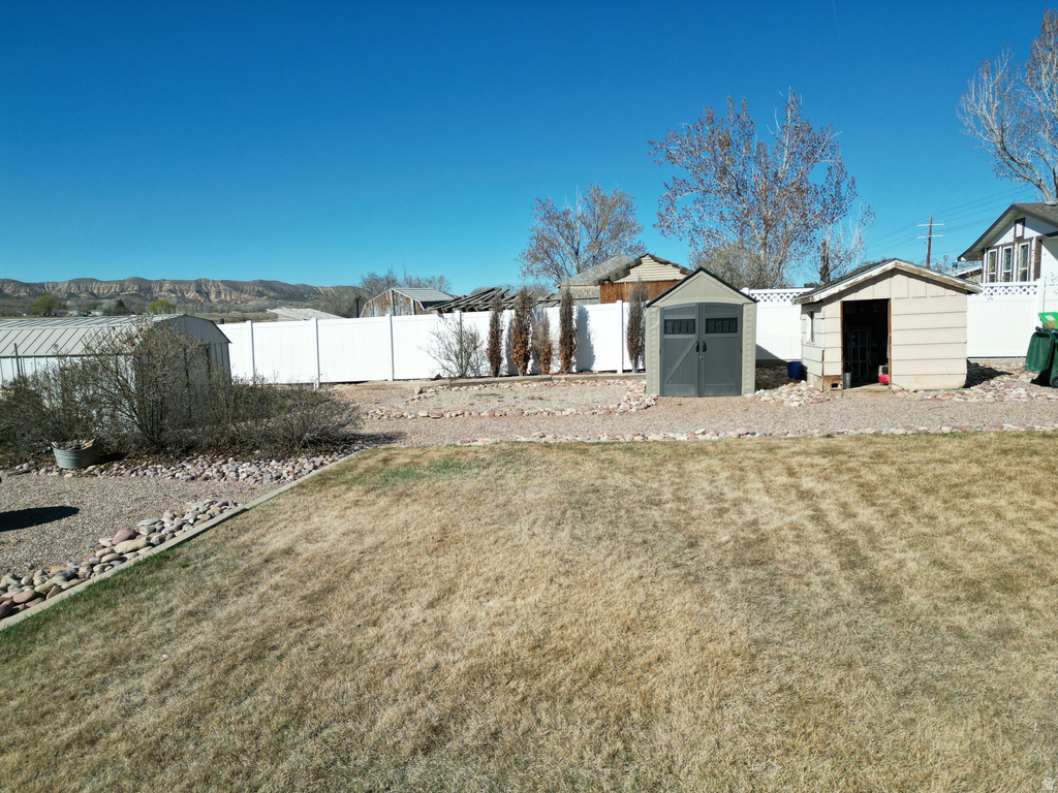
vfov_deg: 56.8
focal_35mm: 24
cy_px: 396
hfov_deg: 71.6
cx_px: 529
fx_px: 734
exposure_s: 1/4000
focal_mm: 6.72
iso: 140
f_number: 1.7
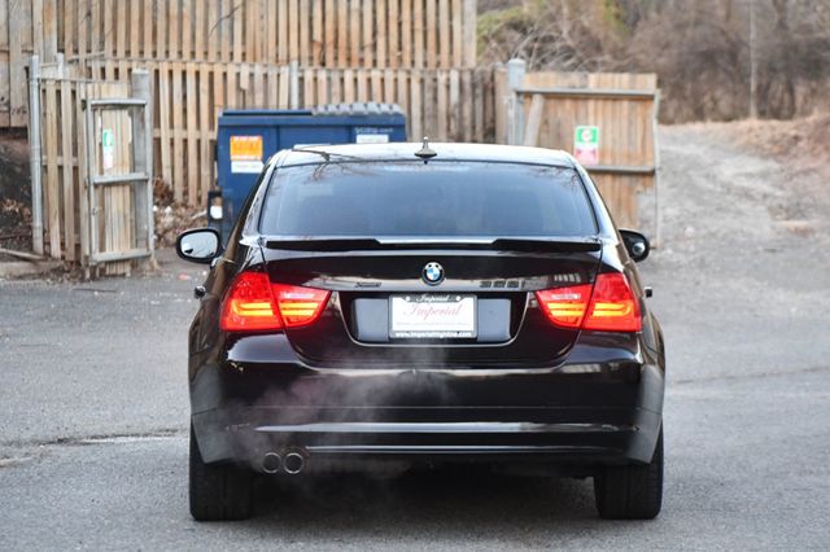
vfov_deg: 9.7
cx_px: 415
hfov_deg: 14.5
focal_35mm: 142
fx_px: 3272
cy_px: 276
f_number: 4.8
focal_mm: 95
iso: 1600
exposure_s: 1/125
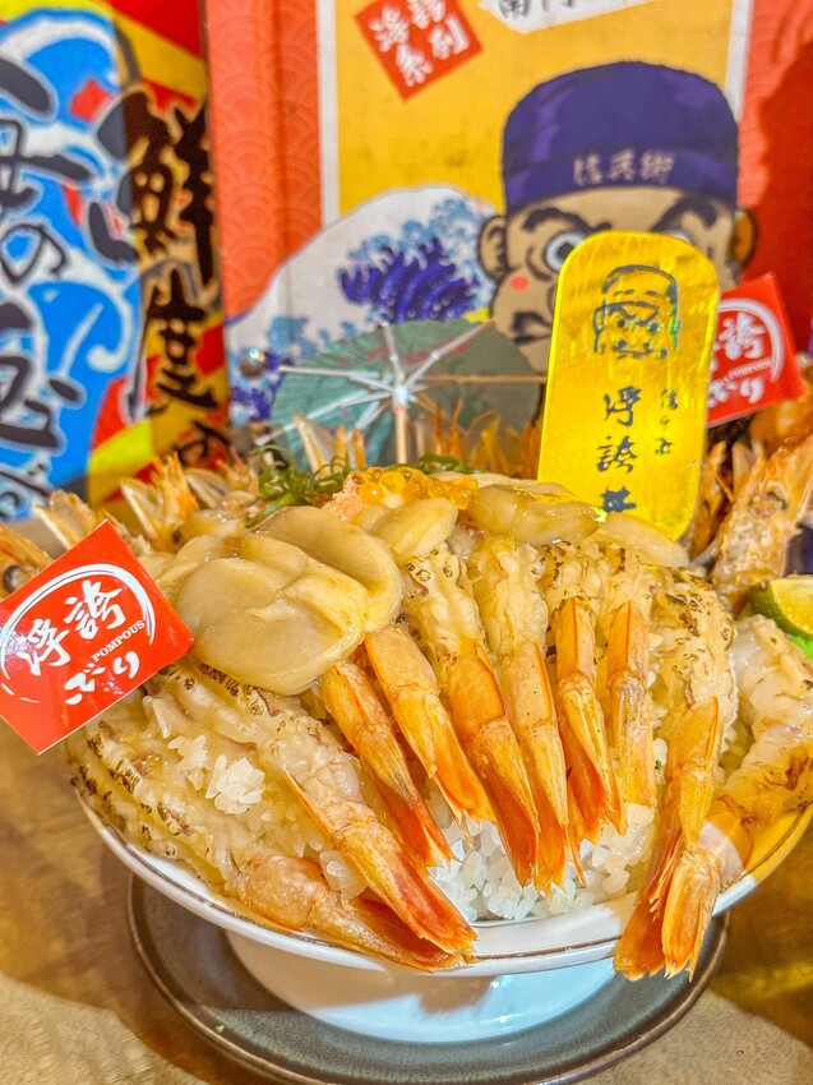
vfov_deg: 39.7
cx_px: 406
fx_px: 1504
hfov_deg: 30.3
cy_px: 542
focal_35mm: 48
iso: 250
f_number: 1.8
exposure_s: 1/40
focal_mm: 6.86
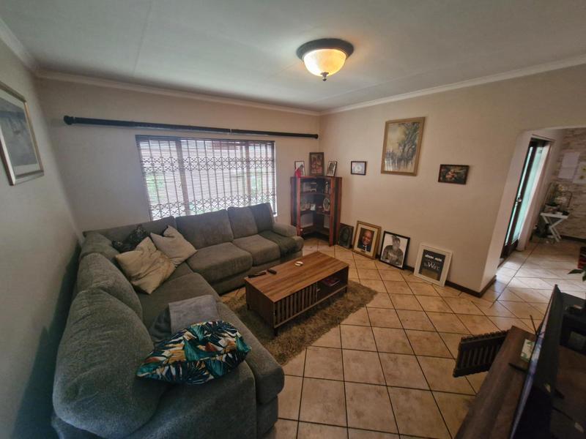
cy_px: 220
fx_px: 220
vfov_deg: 89.9
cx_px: 293
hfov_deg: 106.2
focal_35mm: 13
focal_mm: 1.74
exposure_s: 1/33
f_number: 2.2
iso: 500
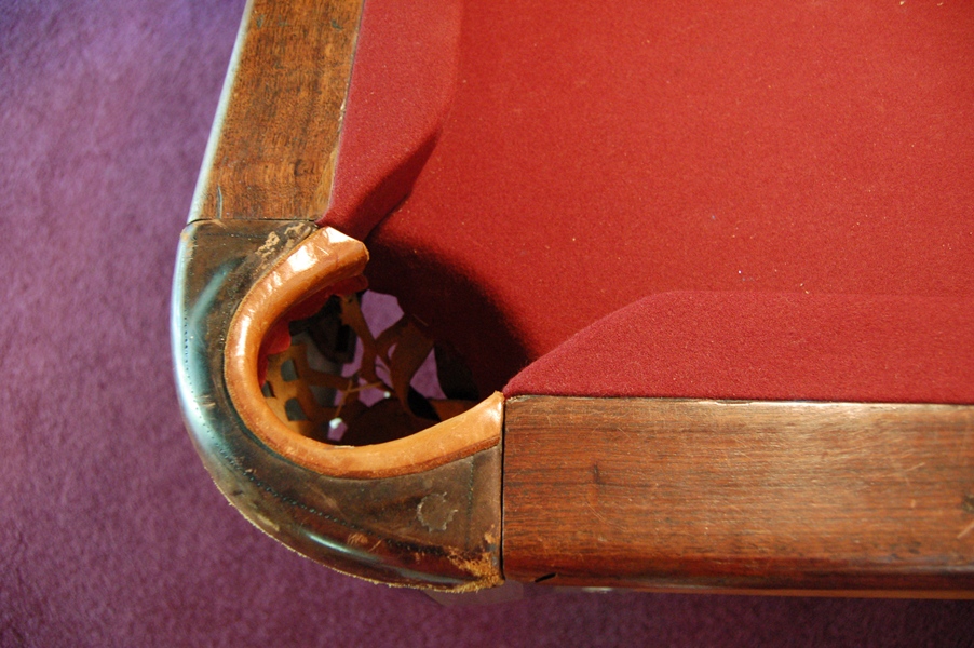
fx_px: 730
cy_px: 324
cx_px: 487
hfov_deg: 67.4
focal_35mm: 27
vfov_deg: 47.9
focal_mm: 18
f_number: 3.5
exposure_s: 1/20
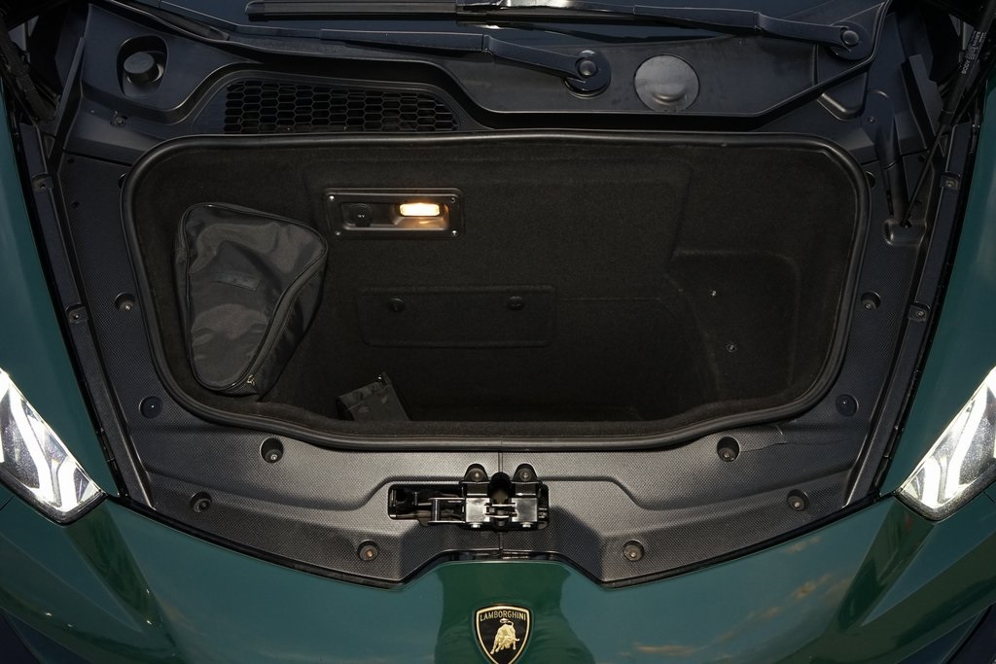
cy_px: 332
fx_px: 775
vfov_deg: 46.4
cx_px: 498
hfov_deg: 65.5
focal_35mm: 28
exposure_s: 1/100
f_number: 8
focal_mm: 28
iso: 2000
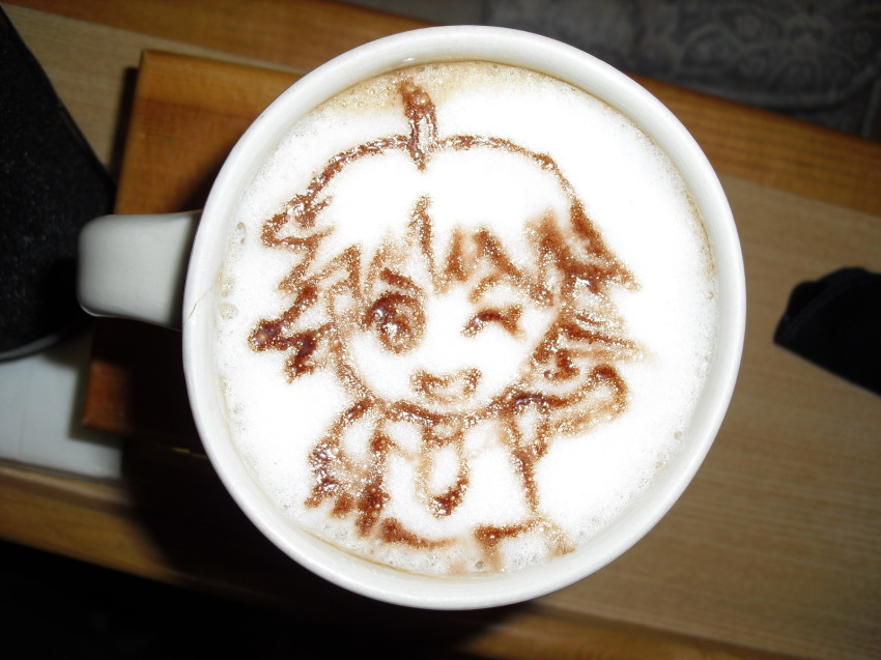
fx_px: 916
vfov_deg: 39.6
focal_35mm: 36
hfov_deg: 51.4
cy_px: 330
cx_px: 440
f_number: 3.1
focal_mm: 6.3
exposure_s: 1/60
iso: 64
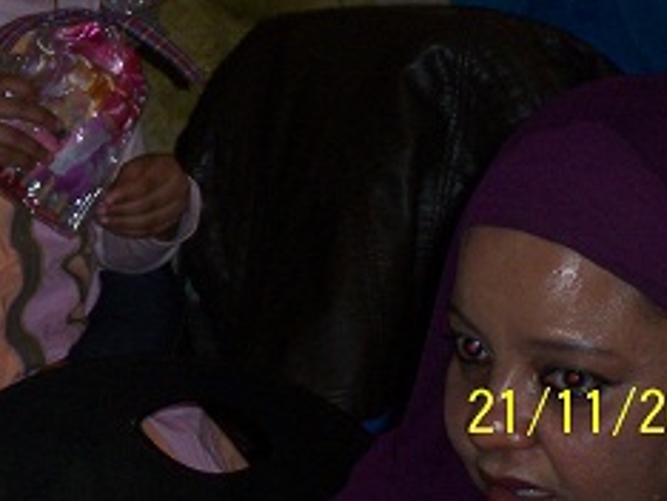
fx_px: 5613
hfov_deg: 6.8
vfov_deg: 5.1
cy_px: 7
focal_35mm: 291
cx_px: 97
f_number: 4.8
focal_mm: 22
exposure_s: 1/125
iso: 140
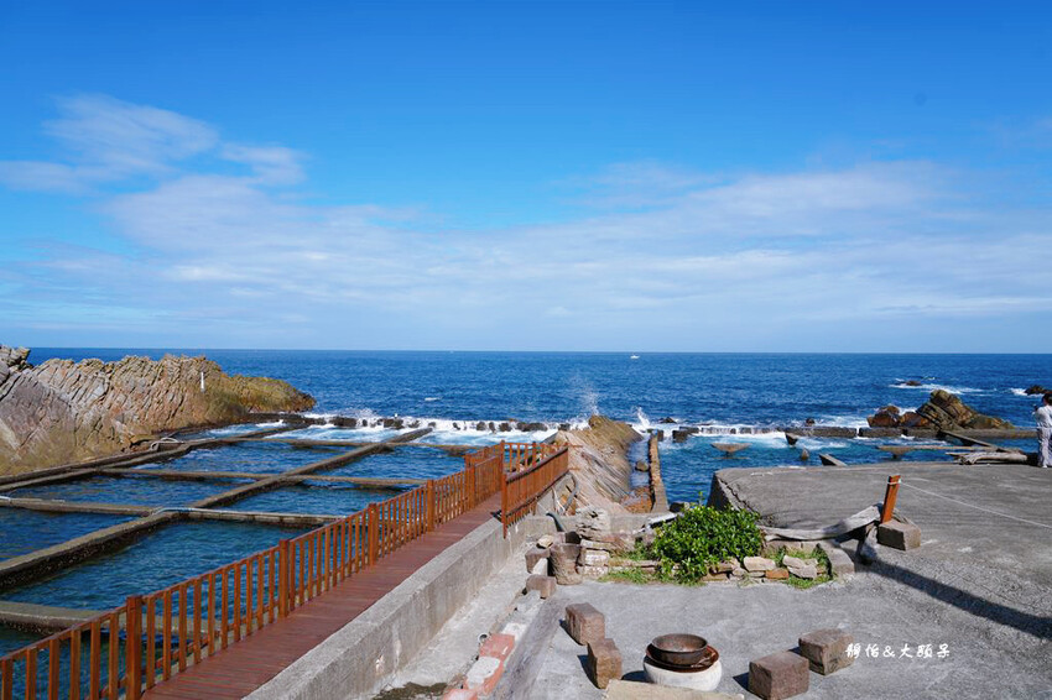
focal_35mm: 24
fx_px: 701
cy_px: 350
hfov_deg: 73.8
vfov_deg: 53.1
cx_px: 526
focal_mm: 24
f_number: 8
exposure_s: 1/640
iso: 160
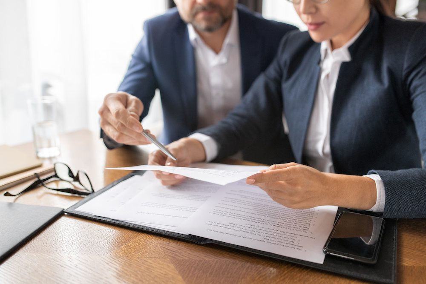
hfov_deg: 54.4
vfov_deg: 37.9
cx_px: 213
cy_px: 142
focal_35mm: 35
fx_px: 414
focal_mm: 35
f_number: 2.8
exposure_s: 1/125
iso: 800
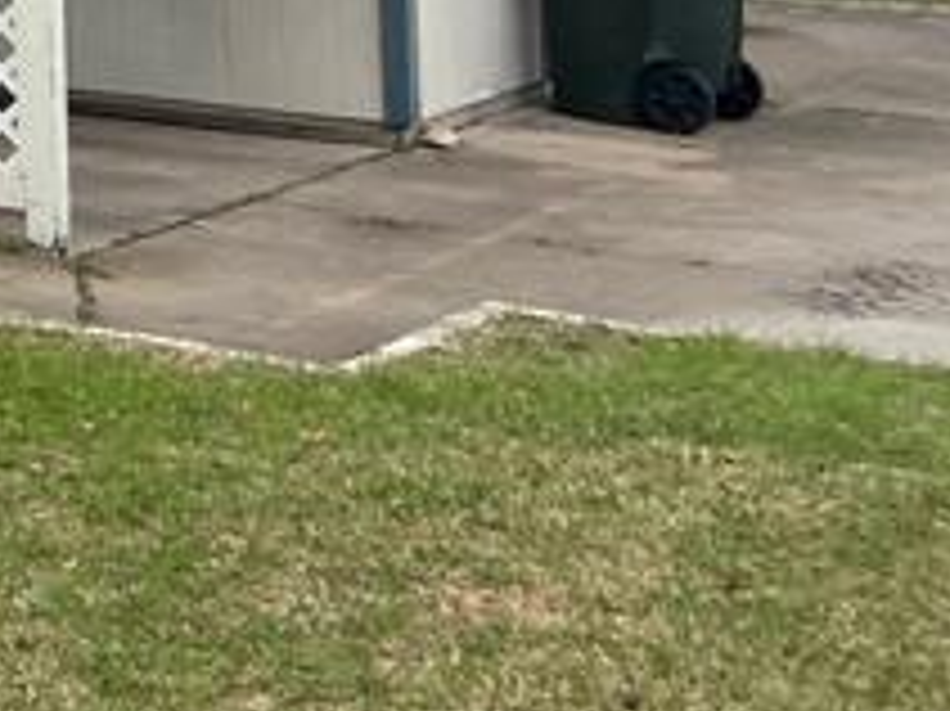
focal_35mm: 126
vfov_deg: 10.8
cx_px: -1157
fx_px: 3456
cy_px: -657
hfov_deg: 12.9
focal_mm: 4.25
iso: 32
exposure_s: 1/1808
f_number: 1.8
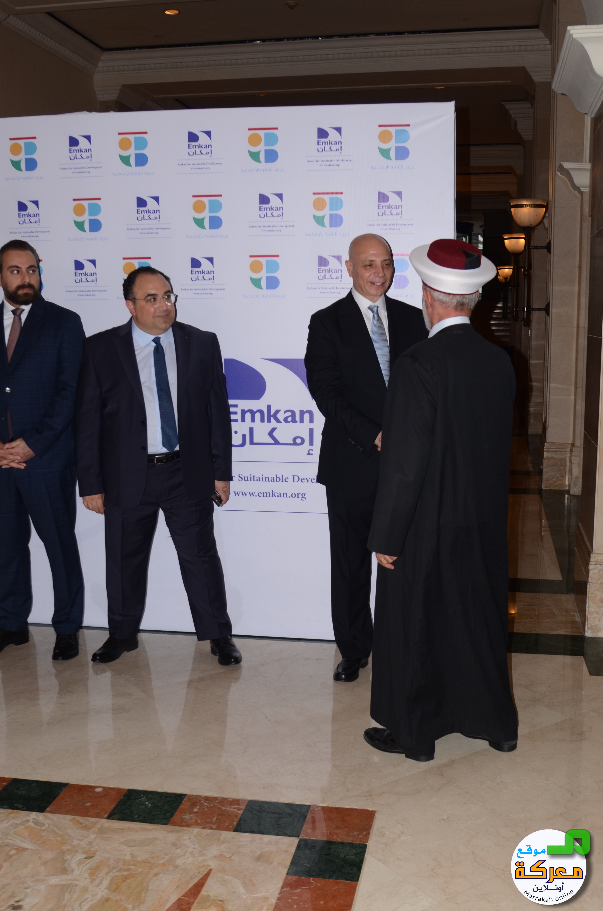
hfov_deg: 36.7
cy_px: 456
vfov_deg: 53.2
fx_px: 909
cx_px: 302
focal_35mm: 36
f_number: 4.5
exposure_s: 1/250
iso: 250
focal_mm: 24
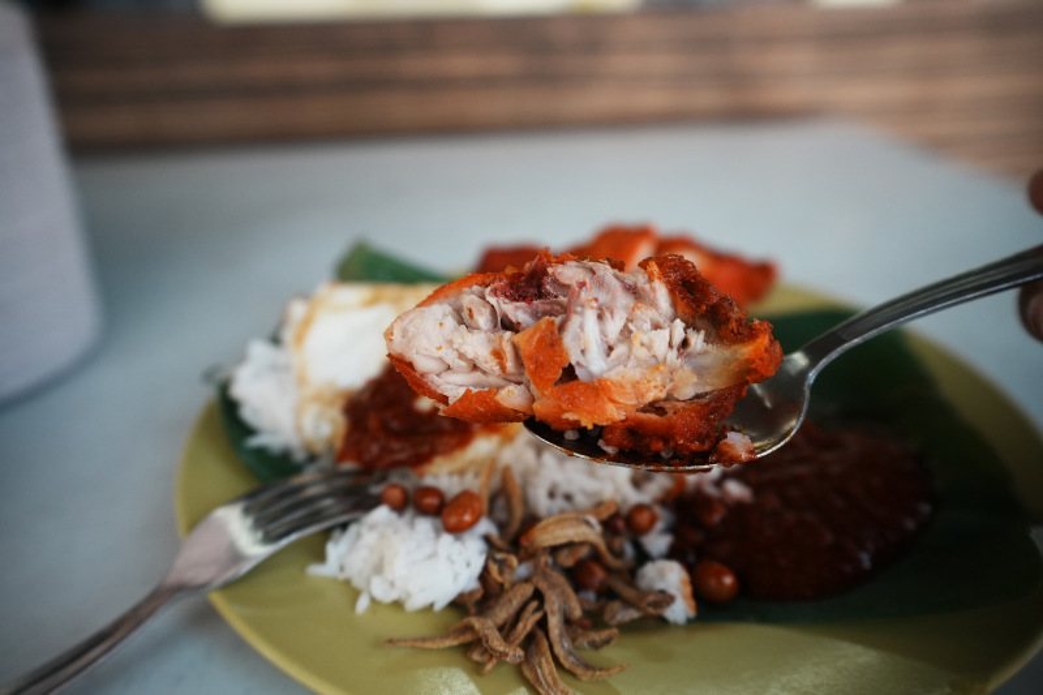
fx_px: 652
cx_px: 522
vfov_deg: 56.1
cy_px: 348
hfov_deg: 77.3
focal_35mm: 22
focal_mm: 15
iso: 500
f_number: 2.5
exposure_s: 1/50
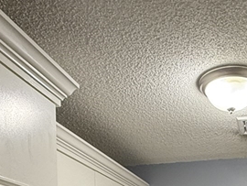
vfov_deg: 21.3
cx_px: 195
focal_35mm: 53
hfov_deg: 35.1
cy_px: 308
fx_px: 379
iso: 320
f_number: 2.2
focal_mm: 2.22
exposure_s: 1/60
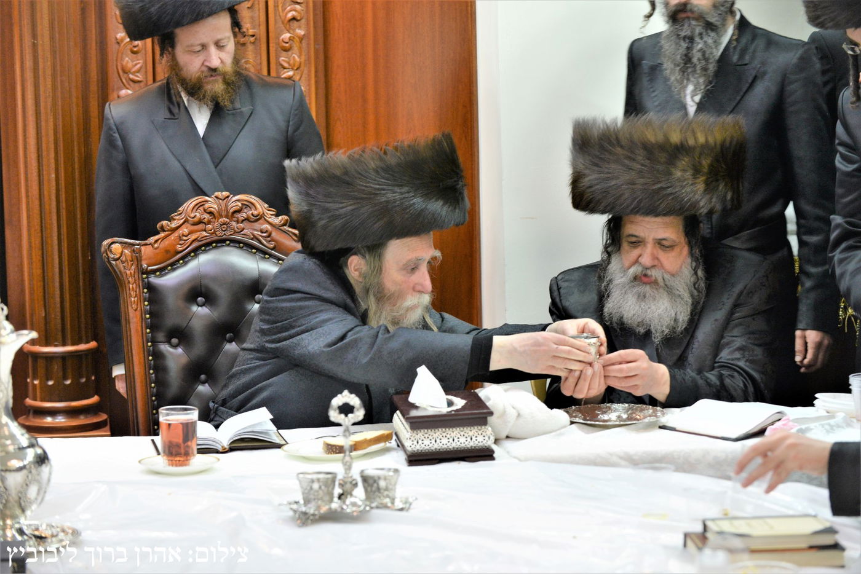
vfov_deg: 13.4
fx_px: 2440
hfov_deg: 20.0
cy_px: 287
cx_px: 430
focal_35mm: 102
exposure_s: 1/80
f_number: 5
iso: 1600
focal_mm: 102
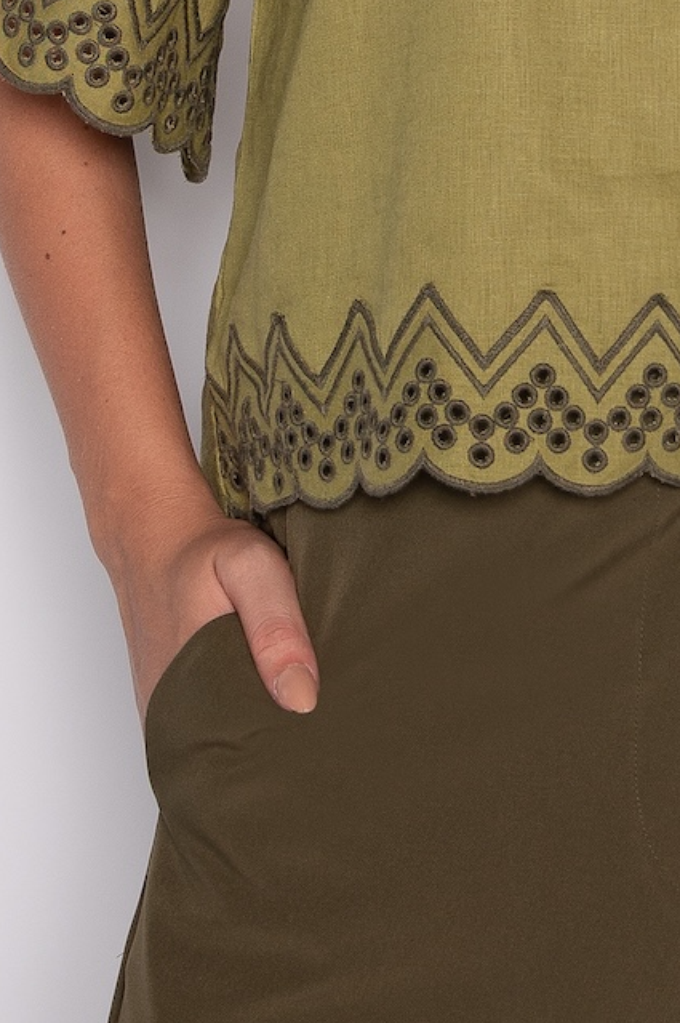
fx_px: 3803
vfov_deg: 14.9
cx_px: 683
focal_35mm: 134
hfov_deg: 10.1
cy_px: -130
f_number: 7.1
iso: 200
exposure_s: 1/160
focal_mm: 38
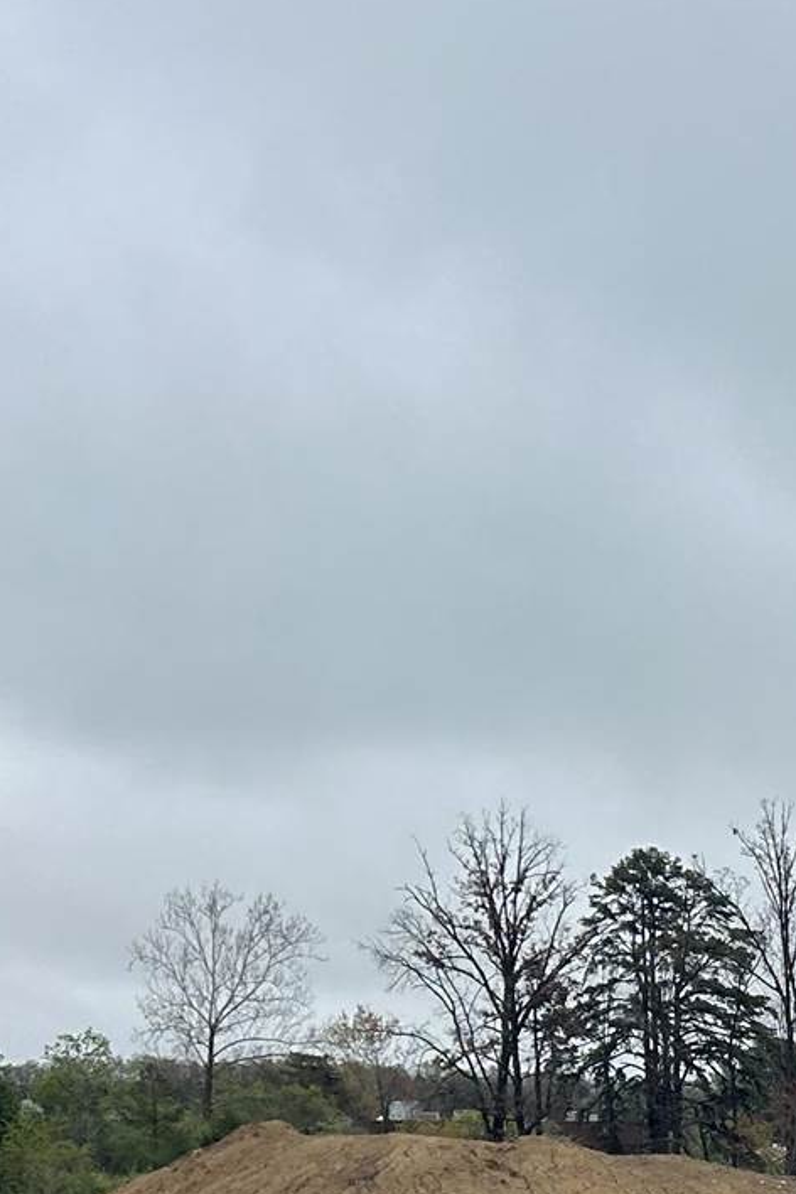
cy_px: 1526
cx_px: 1359
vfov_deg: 21.1
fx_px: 2918
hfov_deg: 14.0
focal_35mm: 88
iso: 50
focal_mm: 5.7
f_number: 1.5
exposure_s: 1/4115
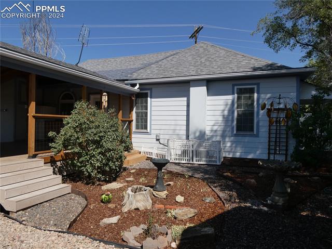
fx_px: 230
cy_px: 124
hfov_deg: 71.6
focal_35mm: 24
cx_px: 166
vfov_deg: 56.8
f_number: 4.5
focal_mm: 4.3
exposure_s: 1/1000
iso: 80
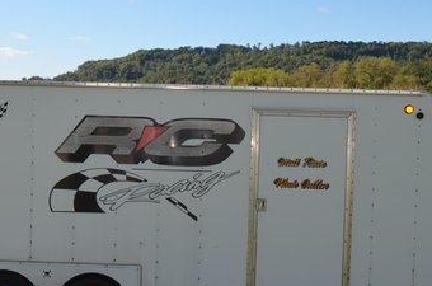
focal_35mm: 63
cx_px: 154
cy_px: 172
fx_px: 754
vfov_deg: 21.4
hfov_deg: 31.8
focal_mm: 20
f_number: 9
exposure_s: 1/200
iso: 100
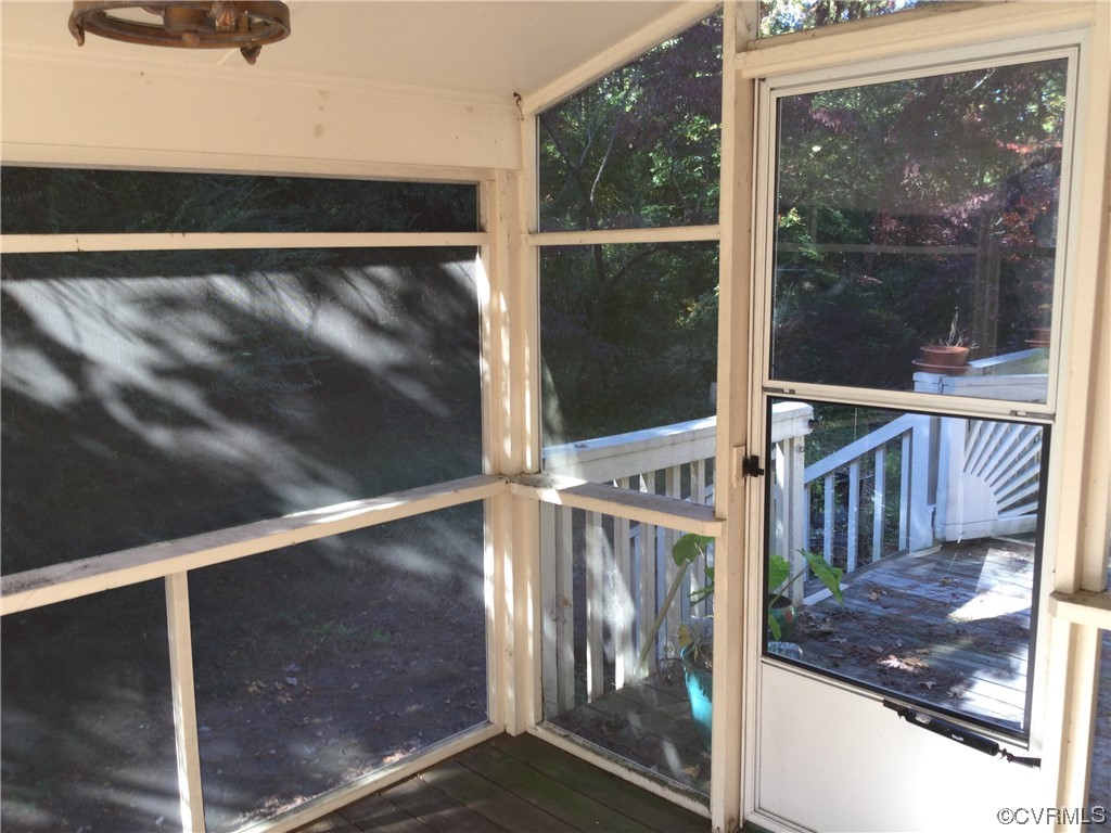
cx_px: 556
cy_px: 416
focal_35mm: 31
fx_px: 995
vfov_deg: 45.4
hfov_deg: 58.4
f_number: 2.4
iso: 32
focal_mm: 3.3
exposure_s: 1/60
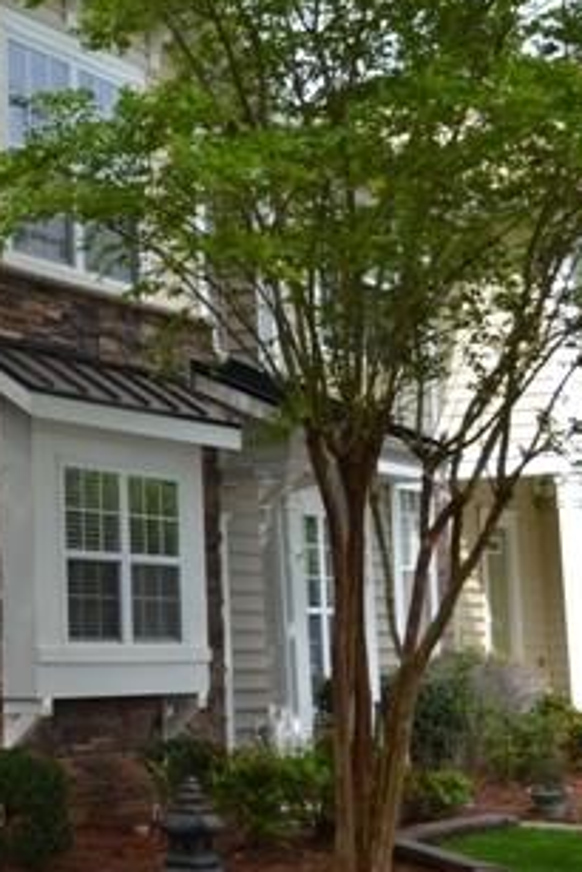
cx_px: -287
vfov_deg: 26.9
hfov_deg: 16.6
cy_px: 365
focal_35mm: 75
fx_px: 1817
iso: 100
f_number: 7.1
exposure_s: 1/200
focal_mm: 24
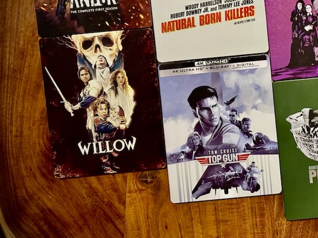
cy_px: 51
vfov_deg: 16.8
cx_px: 263
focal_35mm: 87
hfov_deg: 22.2
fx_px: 799
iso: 400
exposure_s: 1/26
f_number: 1.6
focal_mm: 5.96
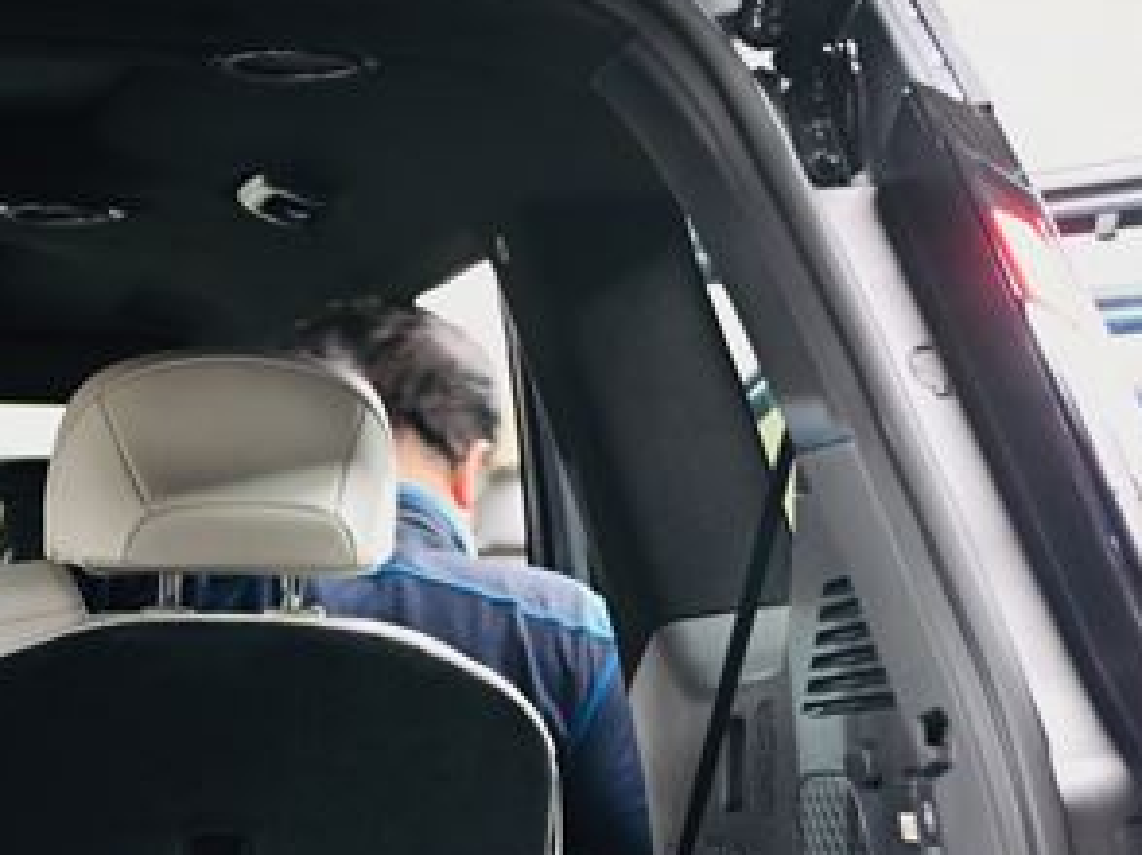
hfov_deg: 14.1
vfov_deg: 10.8
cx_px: -388
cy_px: 1051
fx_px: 4417
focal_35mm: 134
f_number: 3.5
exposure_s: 1/80
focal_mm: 40
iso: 1600
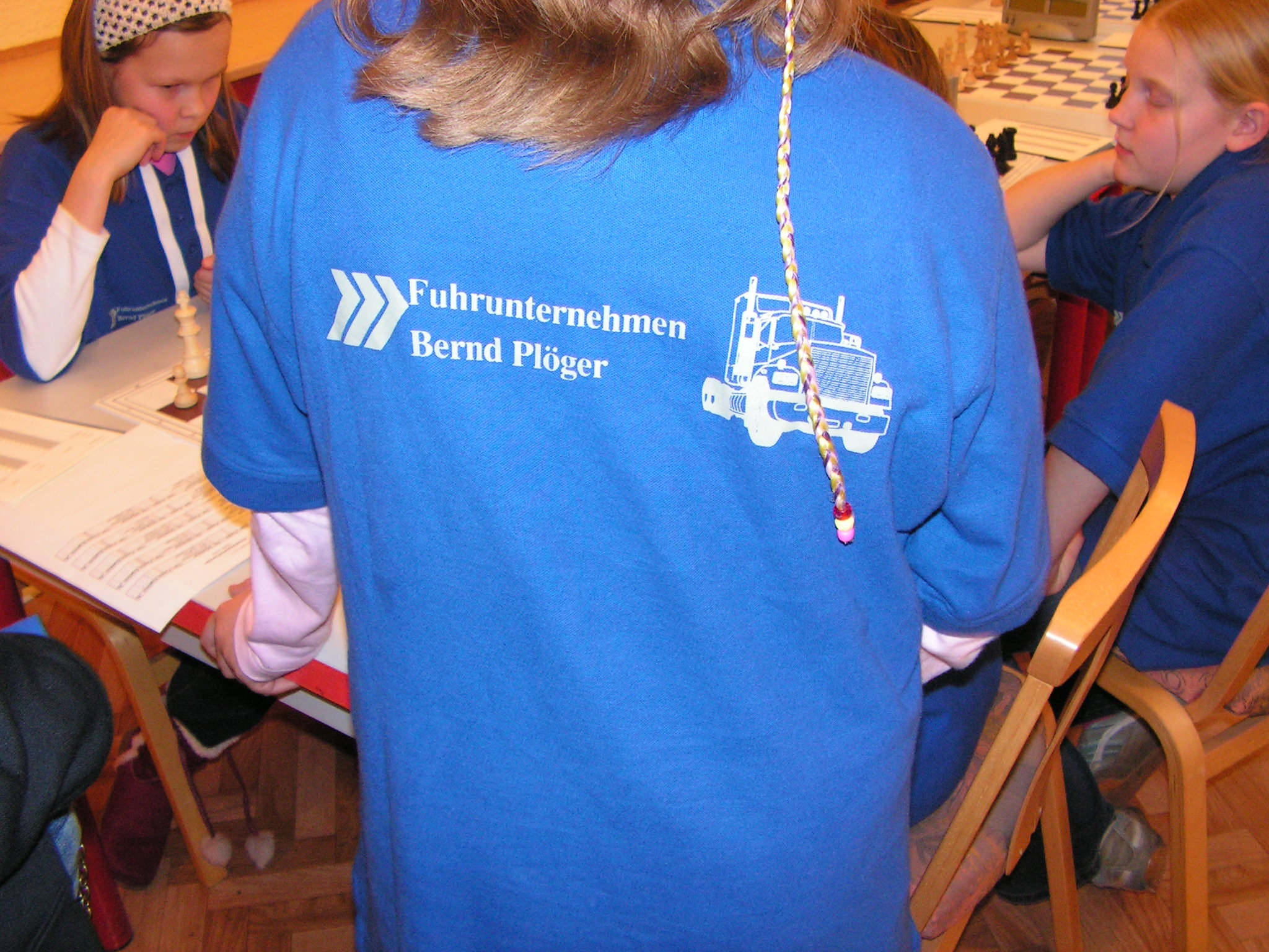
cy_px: 476
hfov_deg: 51.4
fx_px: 1320
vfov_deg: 39.7
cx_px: 634
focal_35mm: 36
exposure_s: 1/40
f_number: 3.2
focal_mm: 6
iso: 200
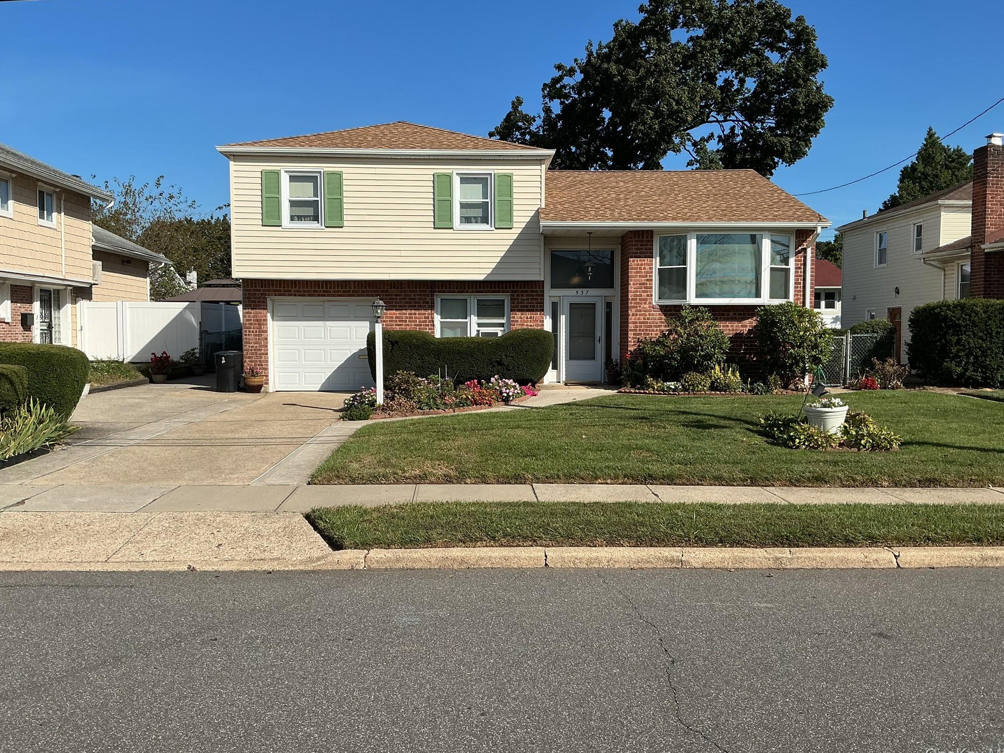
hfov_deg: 60.0
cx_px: 509
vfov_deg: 46.8
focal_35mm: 30
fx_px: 870
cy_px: 377
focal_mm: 3
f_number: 1.8
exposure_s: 1/2320
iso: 25
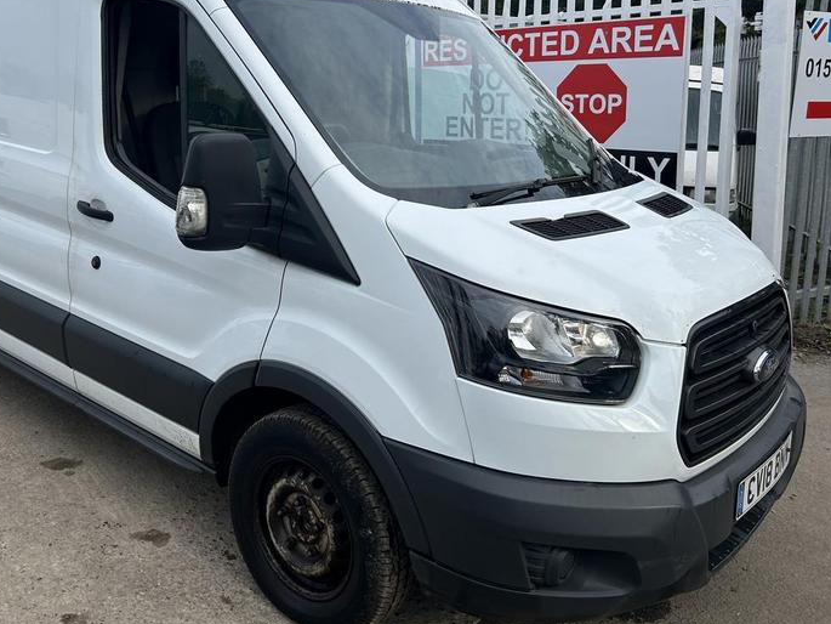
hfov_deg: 53.4
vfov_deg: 41.4
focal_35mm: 34
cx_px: 312
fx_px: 816
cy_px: 221
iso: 50
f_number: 1.5
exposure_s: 1/2404
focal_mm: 5.7
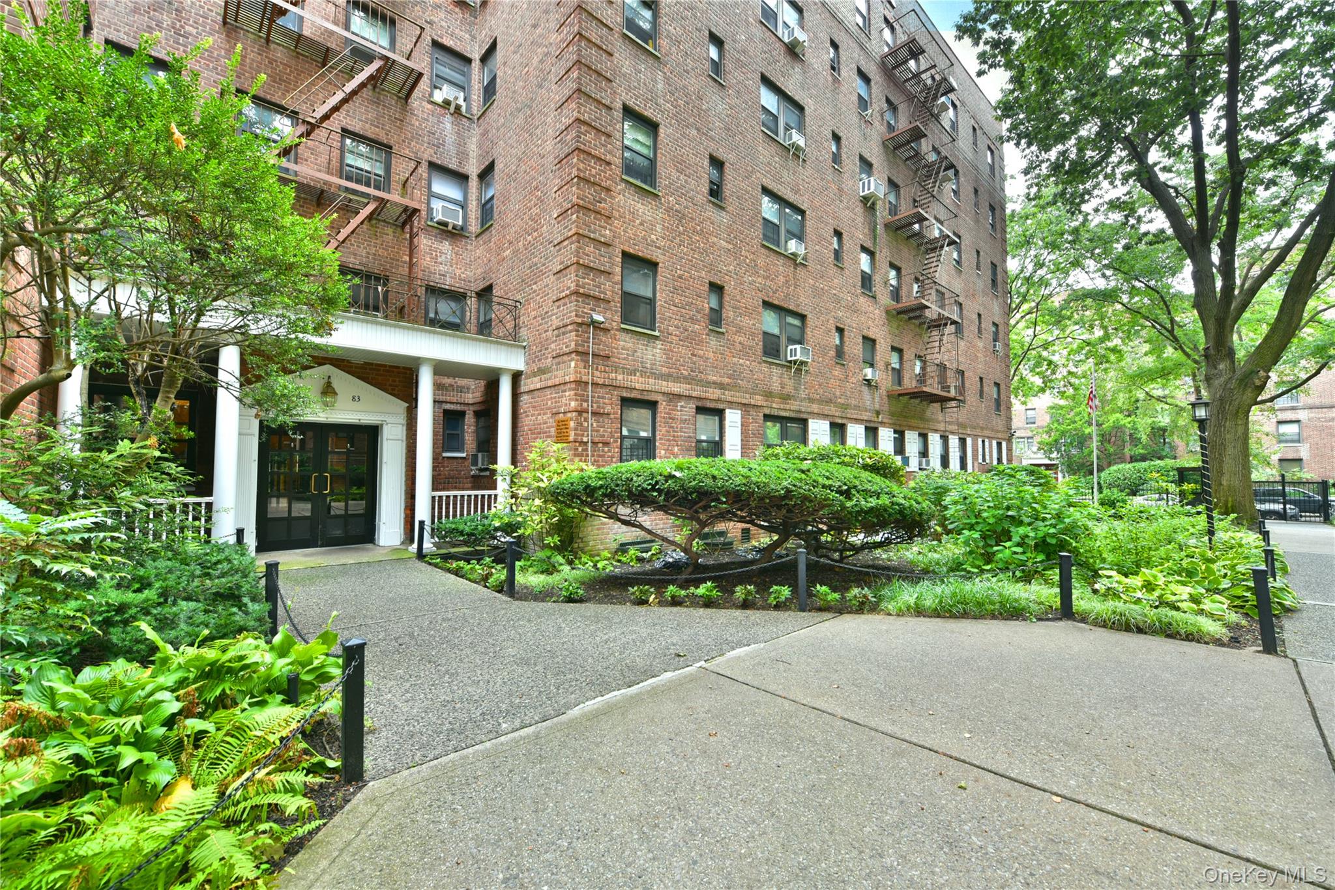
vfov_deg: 81.2
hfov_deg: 104.2
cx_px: 668
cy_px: 445
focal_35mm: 14
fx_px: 519
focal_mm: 14
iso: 250
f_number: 5.6
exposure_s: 1/60
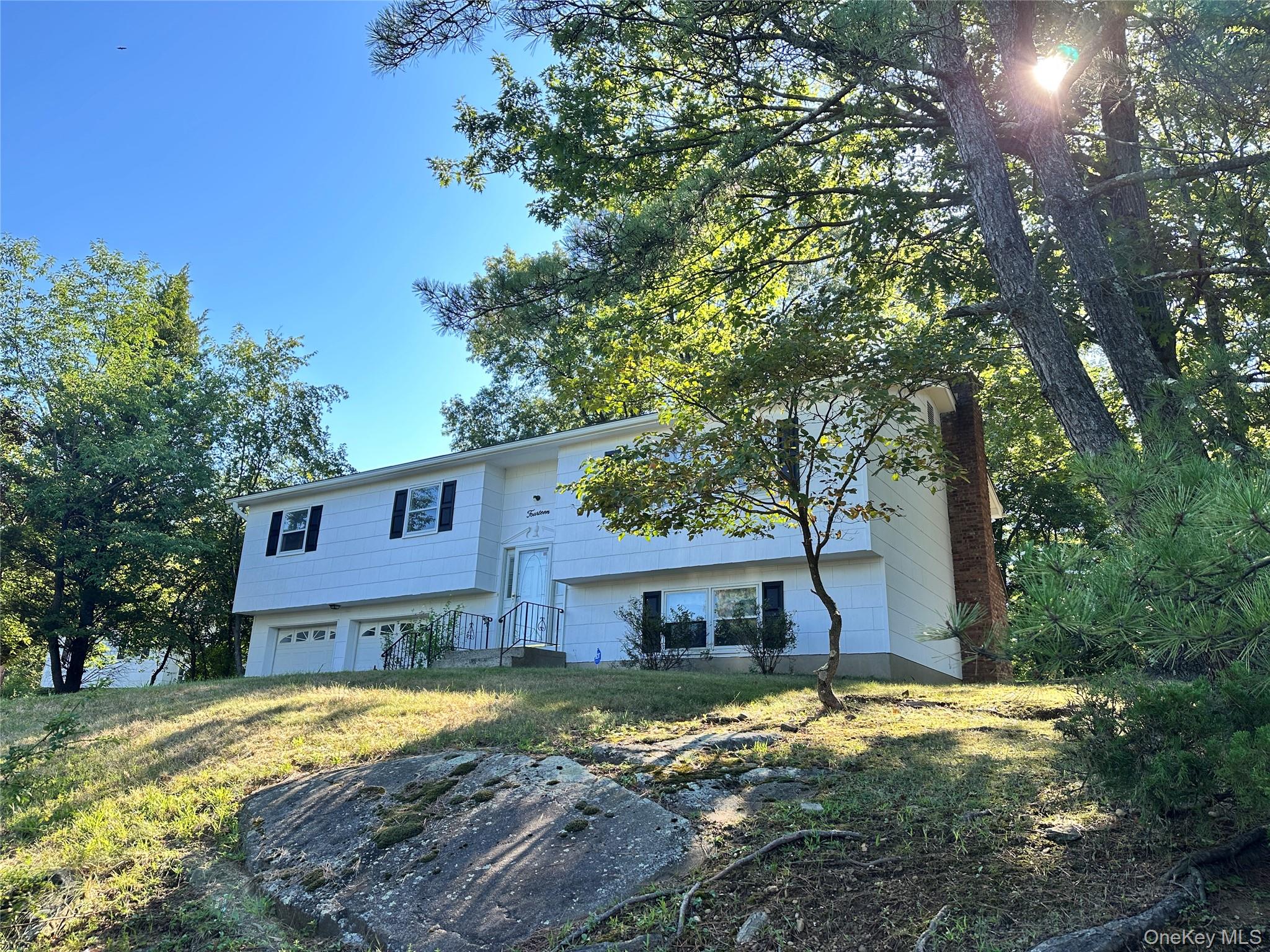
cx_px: 635
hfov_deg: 71.6
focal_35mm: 24
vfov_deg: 56.8
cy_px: 476
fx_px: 881
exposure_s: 1/546
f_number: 1.78
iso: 80
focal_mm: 6.86
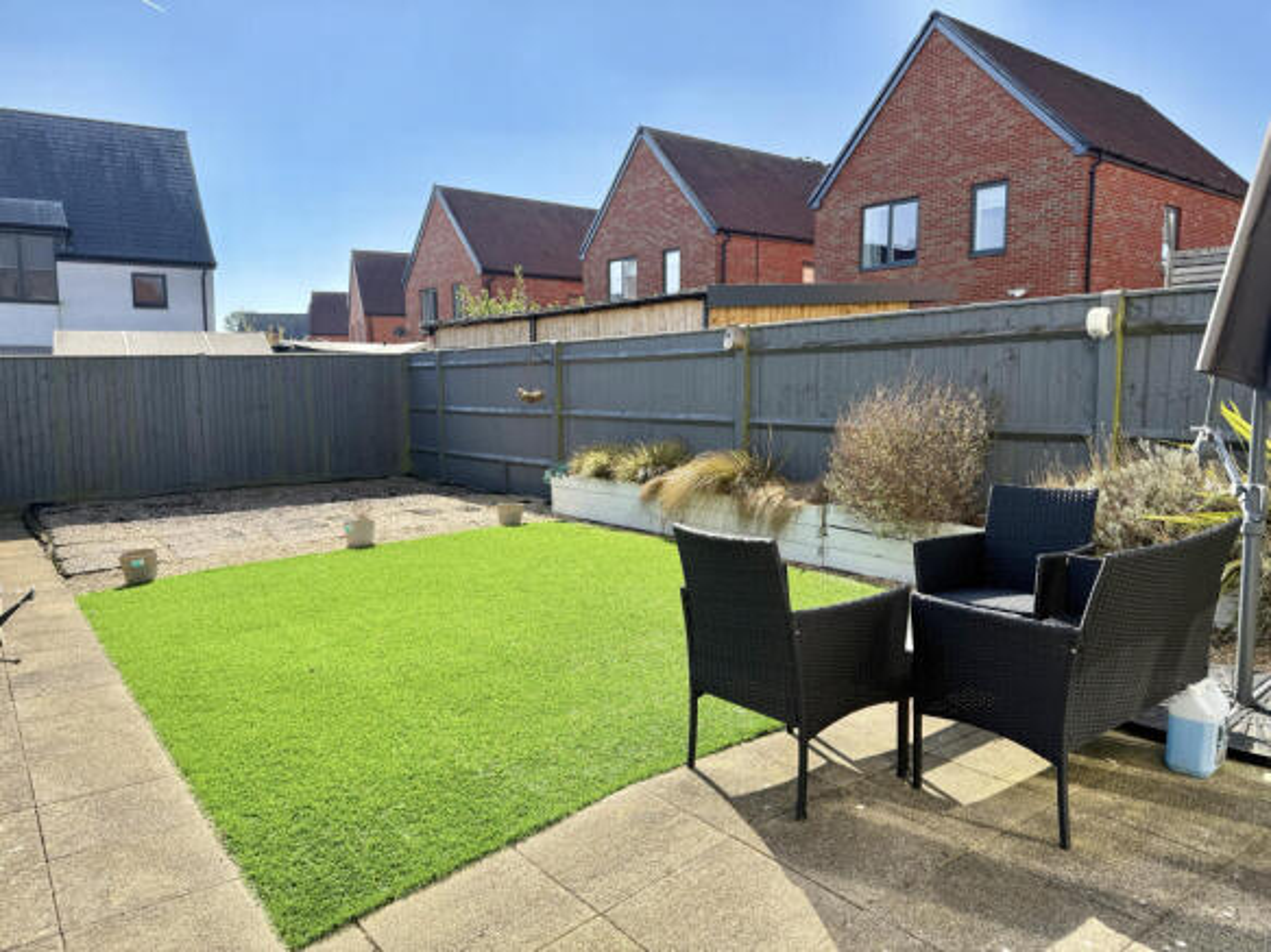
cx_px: 636
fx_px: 881
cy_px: 476
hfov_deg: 71.6
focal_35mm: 24
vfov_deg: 56.8
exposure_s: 1/2703
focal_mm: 6.76
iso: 100
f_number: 1.78
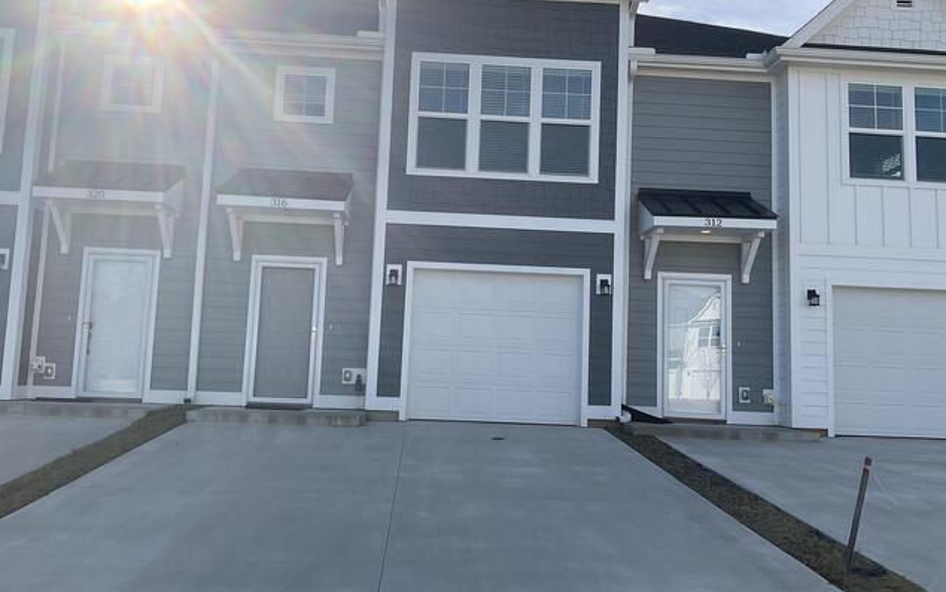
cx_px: 474
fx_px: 799
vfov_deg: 40.6
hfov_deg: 61.2
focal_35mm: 31
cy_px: 285
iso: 16
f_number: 1.8
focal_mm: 3
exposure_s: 1/1786
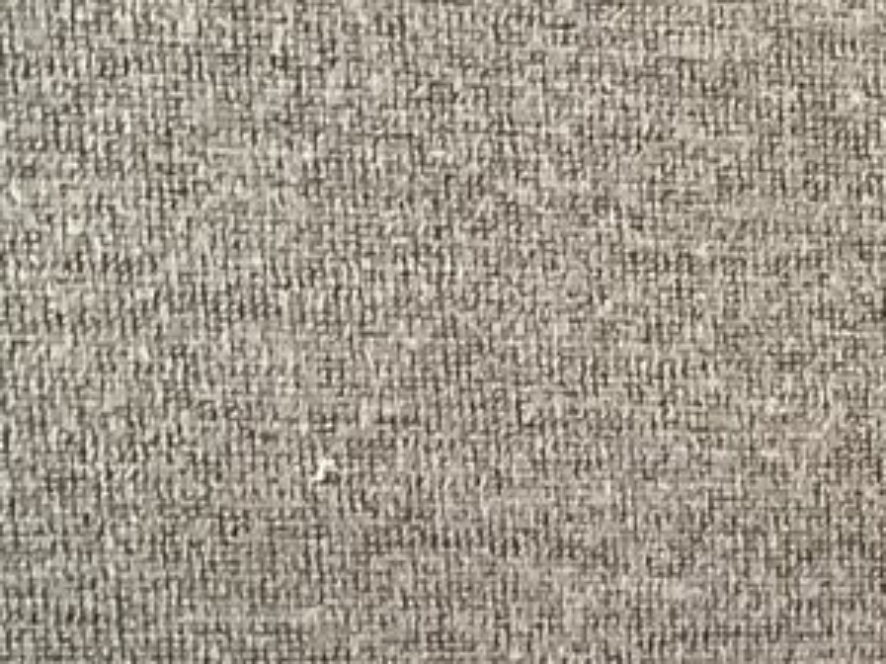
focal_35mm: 157
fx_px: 4017
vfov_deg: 8.6
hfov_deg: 12.1
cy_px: 1576
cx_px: 1264
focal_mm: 3.3
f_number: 2.4
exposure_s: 1/30
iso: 400
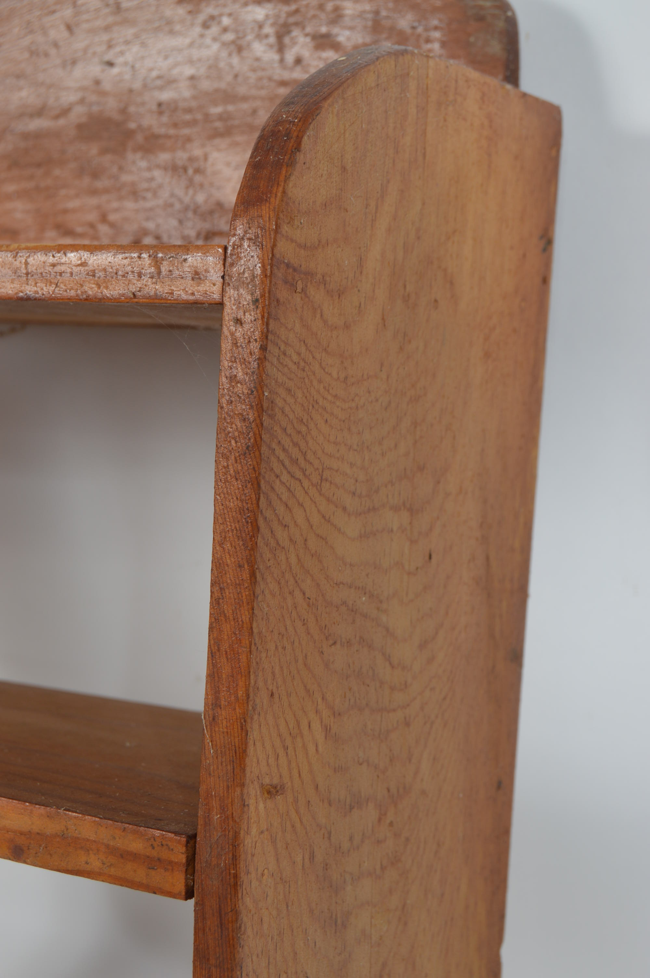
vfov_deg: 29.3
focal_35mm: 69
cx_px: 325
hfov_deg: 19.7
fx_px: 1872
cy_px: 489
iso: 100
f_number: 9
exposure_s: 1/80
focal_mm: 46
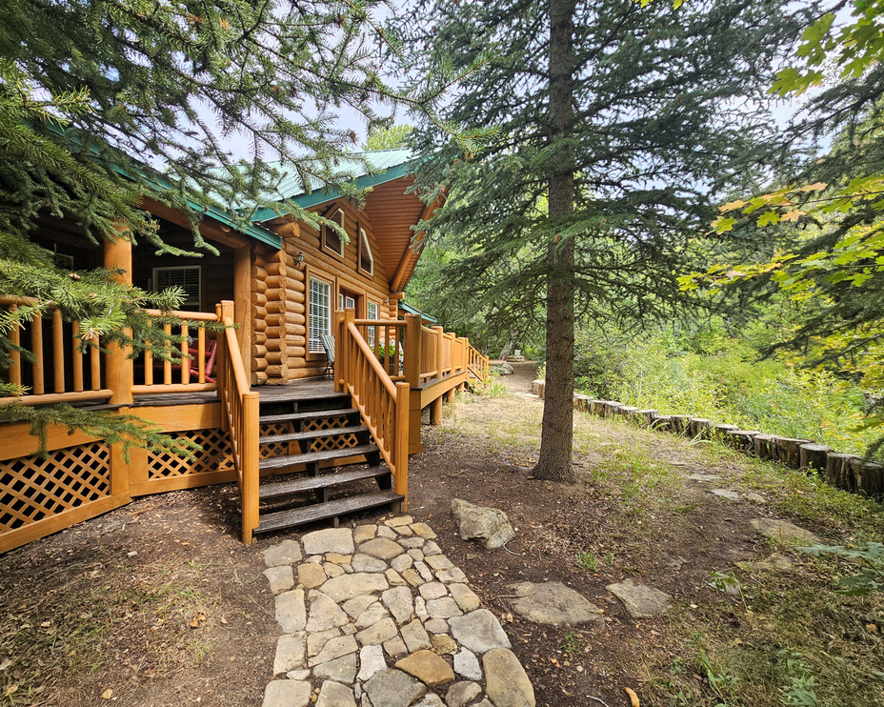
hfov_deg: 100.6
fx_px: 366
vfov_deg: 88.0
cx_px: 415
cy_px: 355
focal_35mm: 14
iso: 50
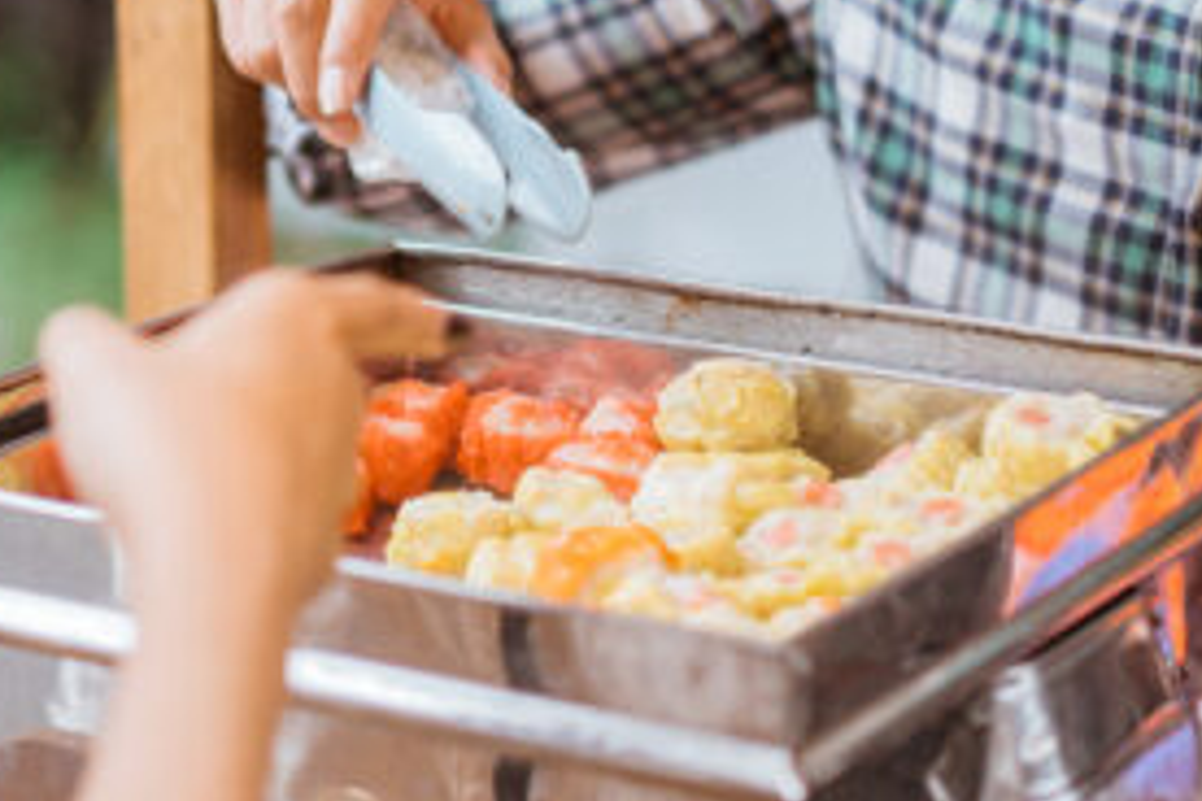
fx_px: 4340
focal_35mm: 130
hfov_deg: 15.6
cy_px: -76
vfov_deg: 10.4
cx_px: 144
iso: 100
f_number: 1.4
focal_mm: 35
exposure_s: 1/400
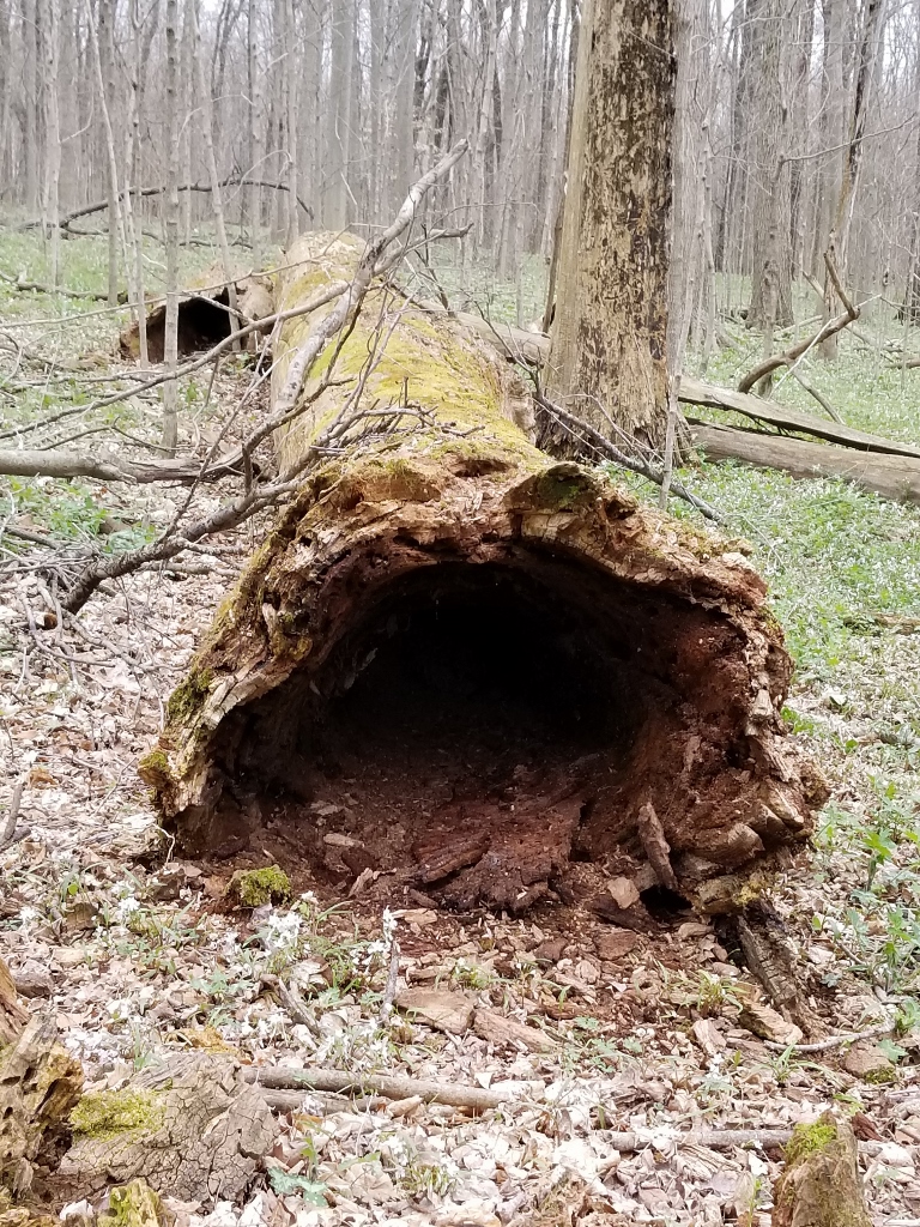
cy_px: 614
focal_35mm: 26
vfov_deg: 67.3
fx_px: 921
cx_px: 460
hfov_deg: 53.1
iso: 50
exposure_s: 1/243
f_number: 1.7
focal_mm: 4.25
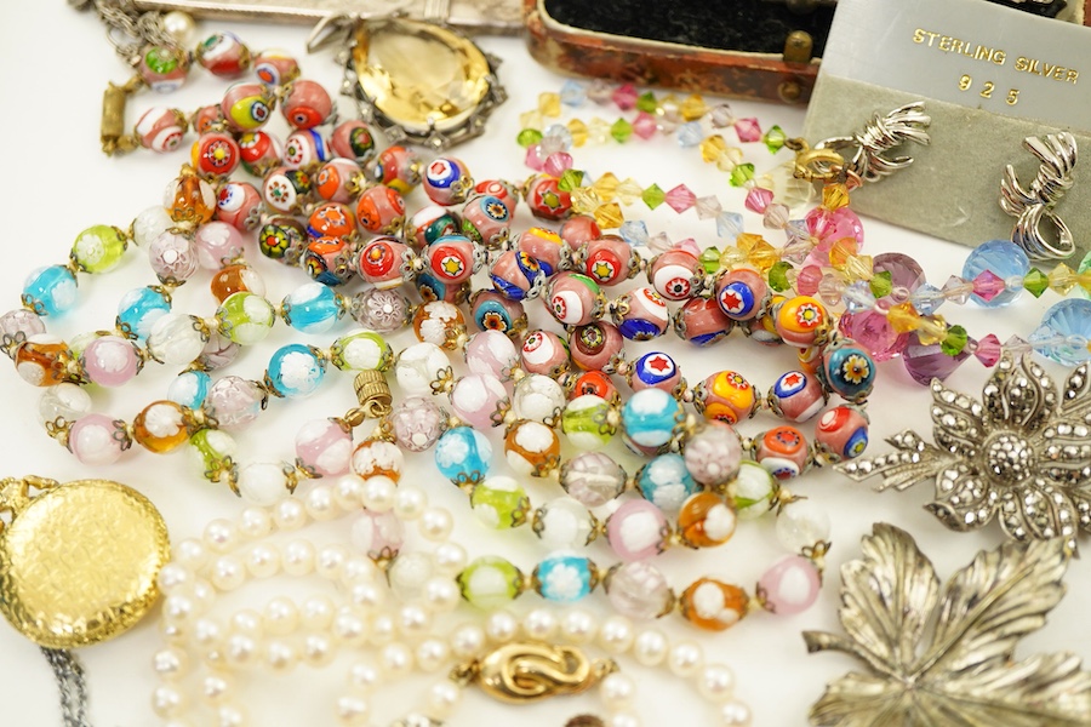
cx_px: 546
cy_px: 364
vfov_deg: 29.9
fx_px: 1364
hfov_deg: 43.6
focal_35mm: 45
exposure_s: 1/160
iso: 1250
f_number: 3.5
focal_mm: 30
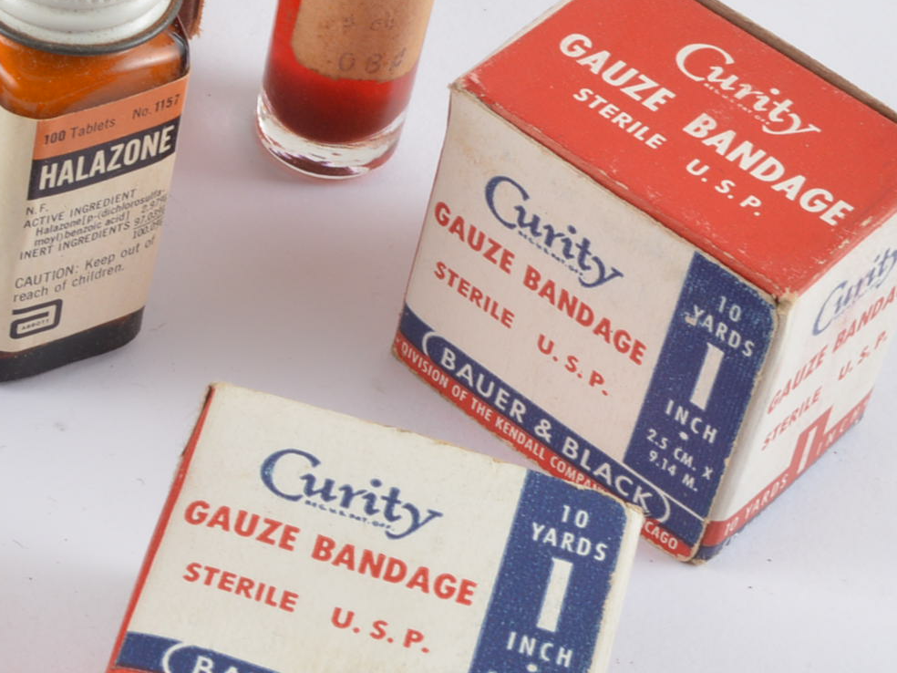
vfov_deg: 10.5
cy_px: 279
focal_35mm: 141
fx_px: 3654
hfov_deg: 13.6
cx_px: -153
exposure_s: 1/125
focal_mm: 32
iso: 200
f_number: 13
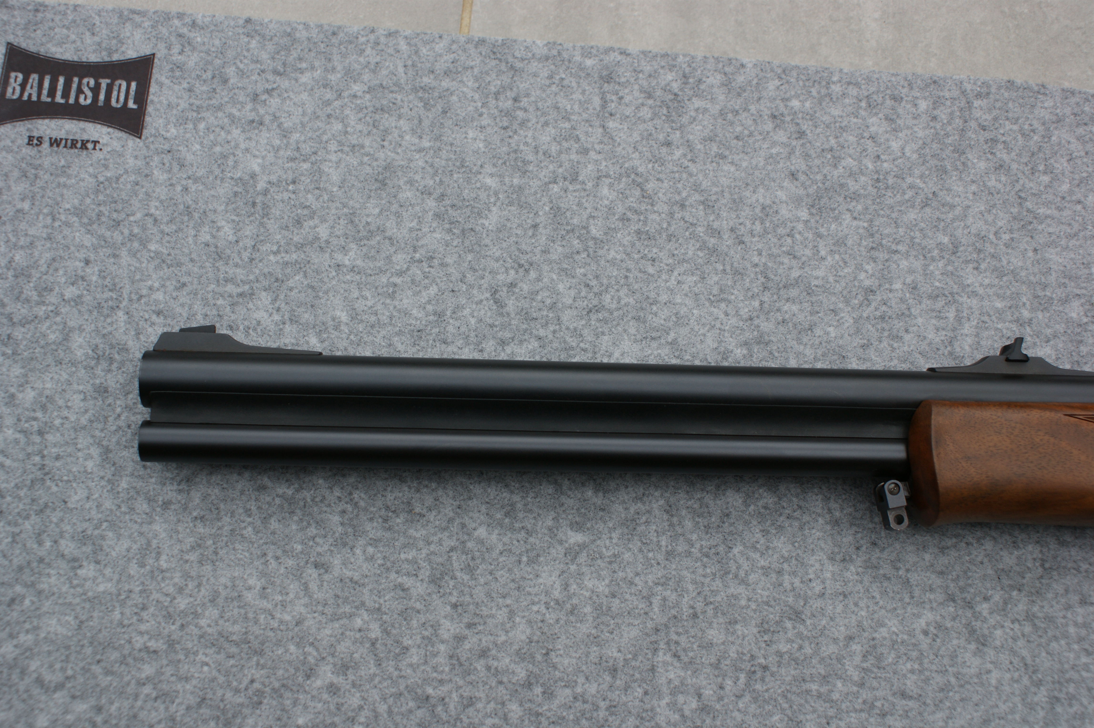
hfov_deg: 46.4
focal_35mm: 42
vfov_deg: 31.9
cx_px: 547
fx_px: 1276
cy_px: 364
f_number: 5.6
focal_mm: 28
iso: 100
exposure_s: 1/160
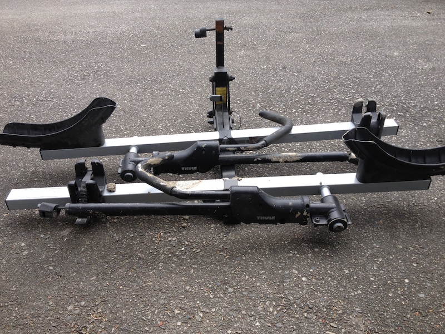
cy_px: 167
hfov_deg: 52.6
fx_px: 450
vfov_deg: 40.7
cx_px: 222
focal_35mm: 35
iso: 50
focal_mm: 4.28
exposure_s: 1/438
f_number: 2.4
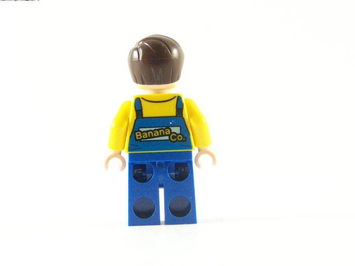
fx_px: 1210
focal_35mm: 118
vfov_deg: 12.6
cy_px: 126
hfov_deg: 16.7
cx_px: 162
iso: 400
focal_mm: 17.5
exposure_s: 1/60
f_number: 3.6
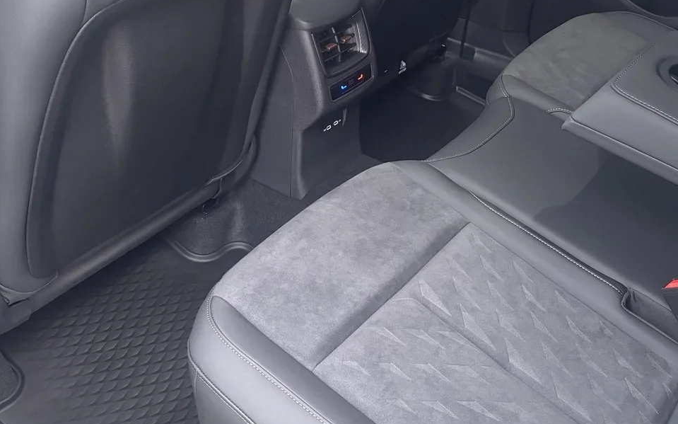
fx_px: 850
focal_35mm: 46
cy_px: 82
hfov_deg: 43.5
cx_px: 310
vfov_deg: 27.4
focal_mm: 5.96
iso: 400
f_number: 1.6
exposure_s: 1/40
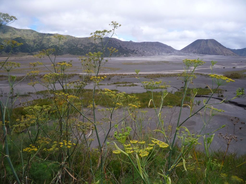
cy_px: 92
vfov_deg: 46.8
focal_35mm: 30
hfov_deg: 60.0
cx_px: 123
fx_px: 213
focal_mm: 5.2
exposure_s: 1/400
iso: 100
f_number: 5.6
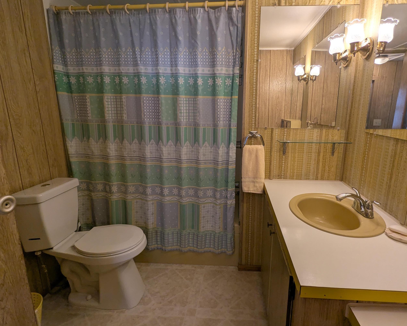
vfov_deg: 70.8
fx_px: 229
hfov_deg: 83.1
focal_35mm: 19
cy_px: 160
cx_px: 222
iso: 95
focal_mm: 2.35
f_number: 2.2
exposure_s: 1/120
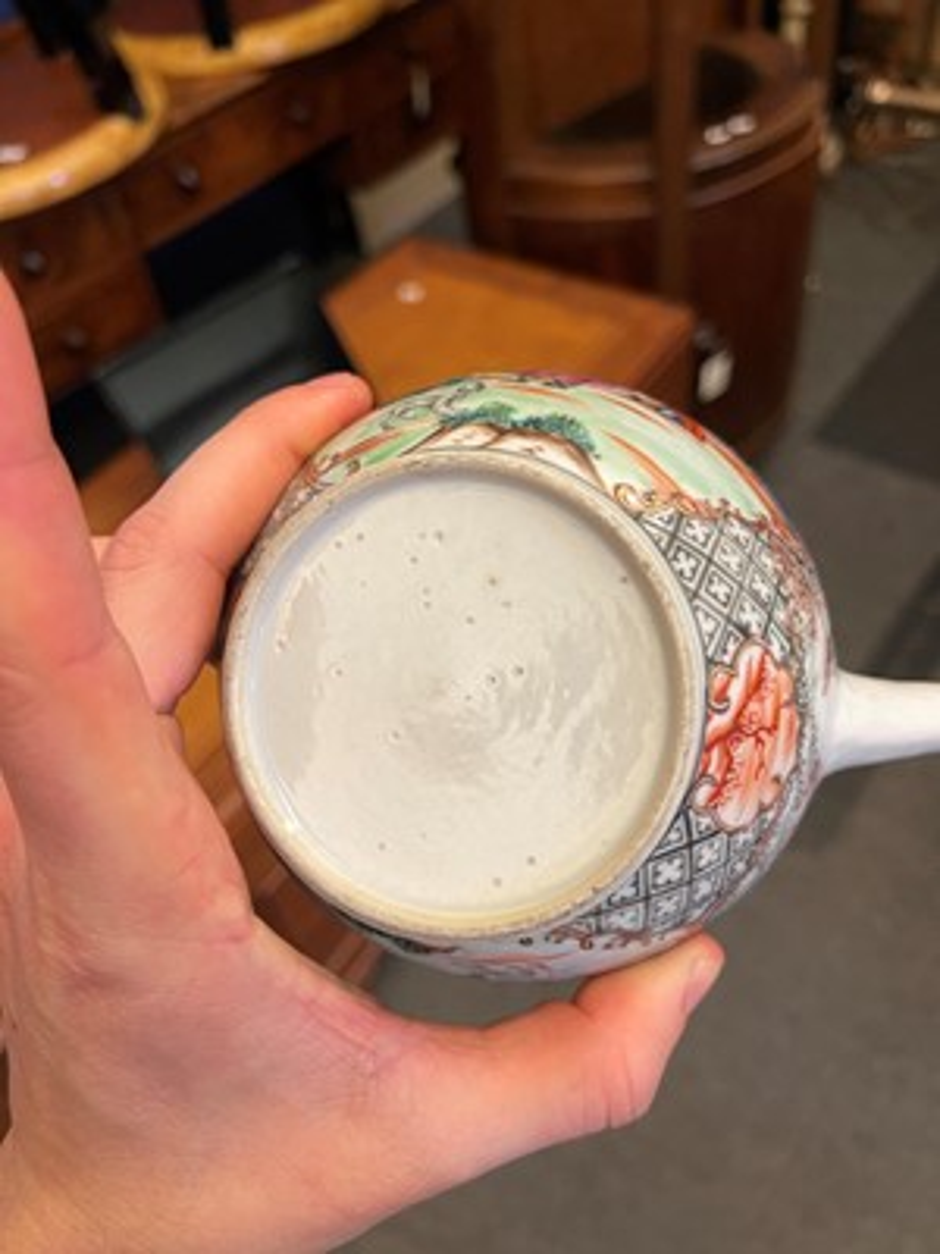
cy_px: 627
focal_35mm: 25
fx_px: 905
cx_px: 470
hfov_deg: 54.9
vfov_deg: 69.4
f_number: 1.6
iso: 160
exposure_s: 1/50
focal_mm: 5.1
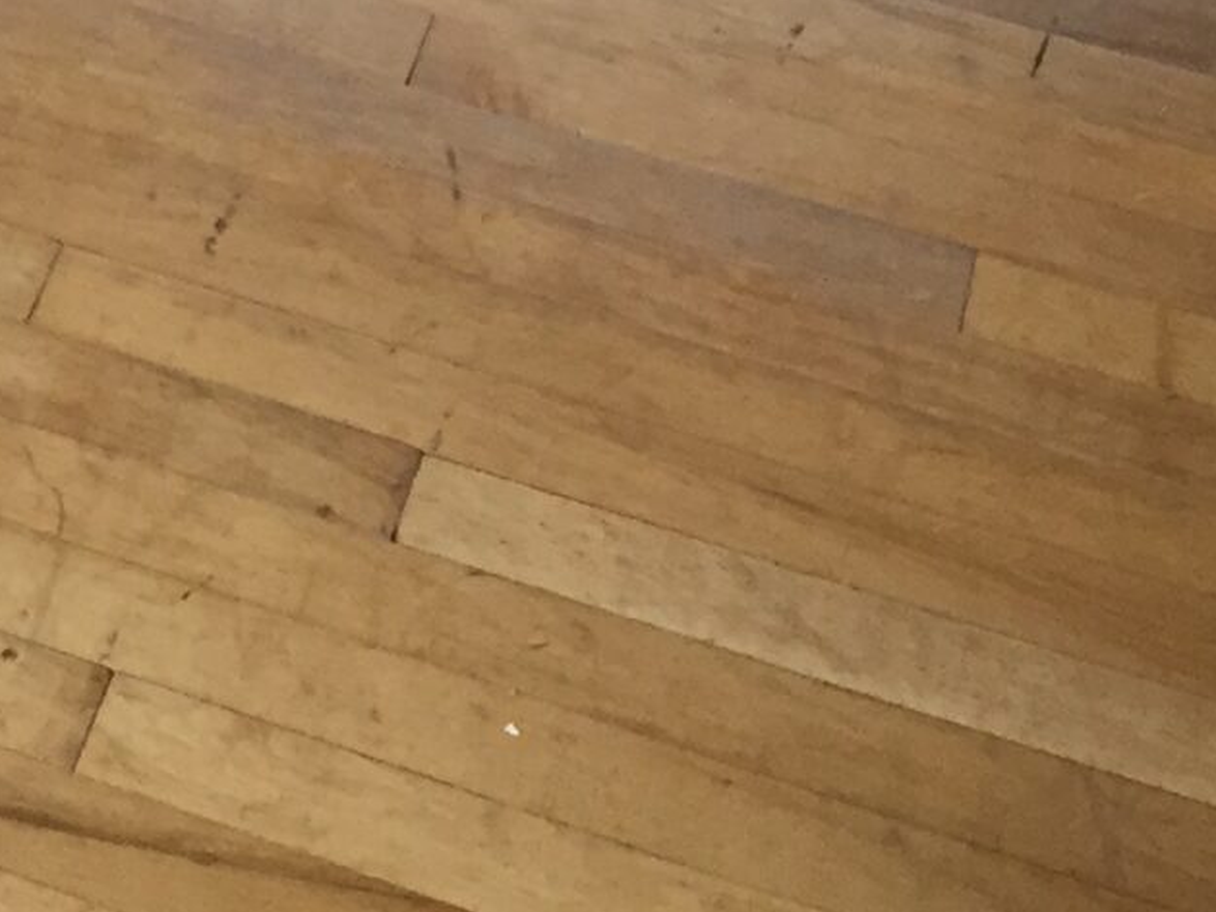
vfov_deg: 11.5
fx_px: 4146
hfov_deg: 15.8
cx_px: -385
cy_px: -788
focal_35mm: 118
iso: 64
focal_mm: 4.15
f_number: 2.2
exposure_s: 1/33
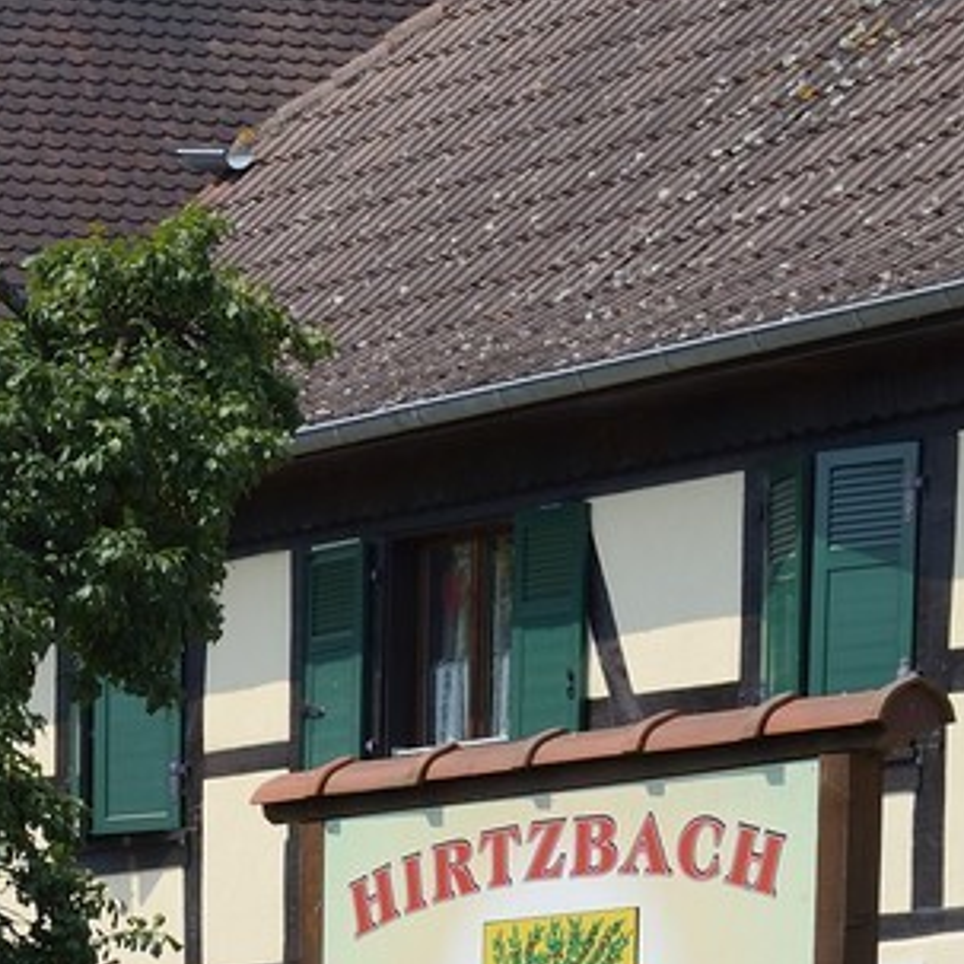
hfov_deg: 7.6
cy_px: 1607
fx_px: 6774
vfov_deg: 7.9
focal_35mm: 215
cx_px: -1419
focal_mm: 48
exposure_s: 1/320
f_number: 9
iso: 200
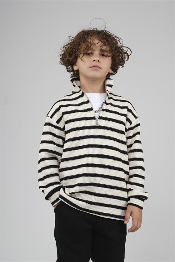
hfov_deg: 12.7
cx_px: 88
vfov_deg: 18.9
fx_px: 787
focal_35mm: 108
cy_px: 131
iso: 64
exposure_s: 1/160
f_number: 5
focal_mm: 72
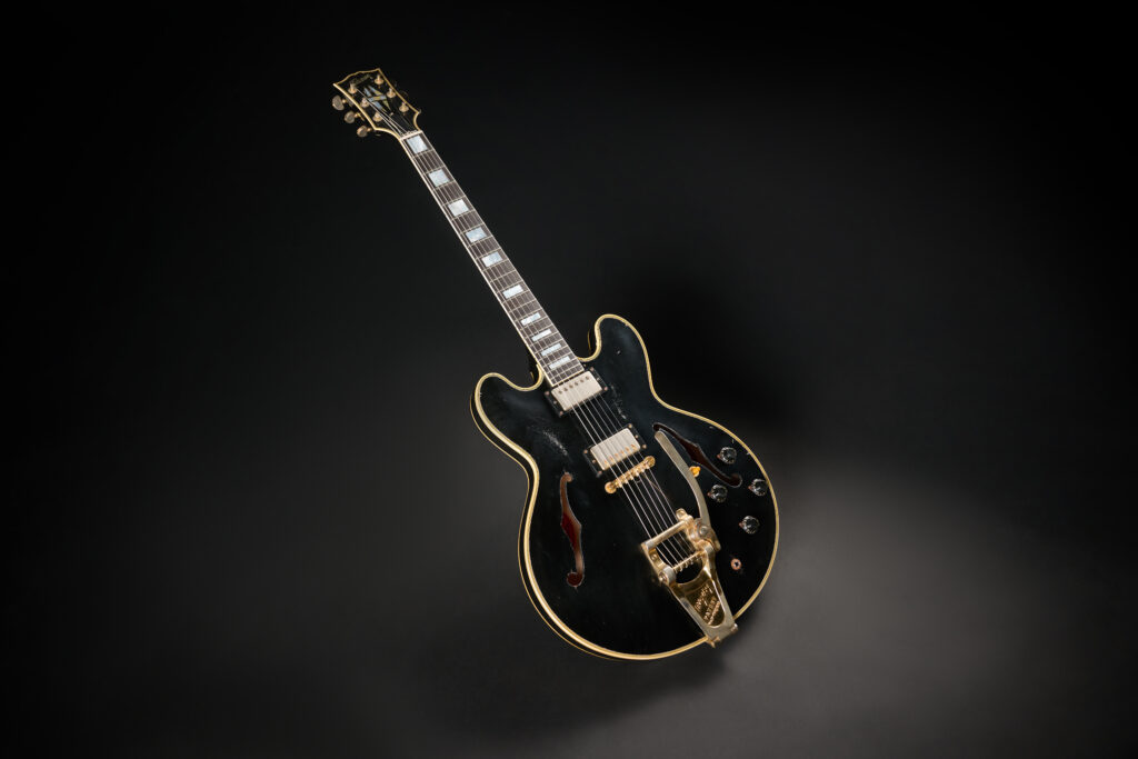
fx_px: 1027
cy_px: 380
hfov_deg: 58.0
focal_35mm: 32
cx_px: 569
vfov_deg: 40.5
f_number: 4
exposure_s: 1/200
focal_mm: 32.5
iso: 250
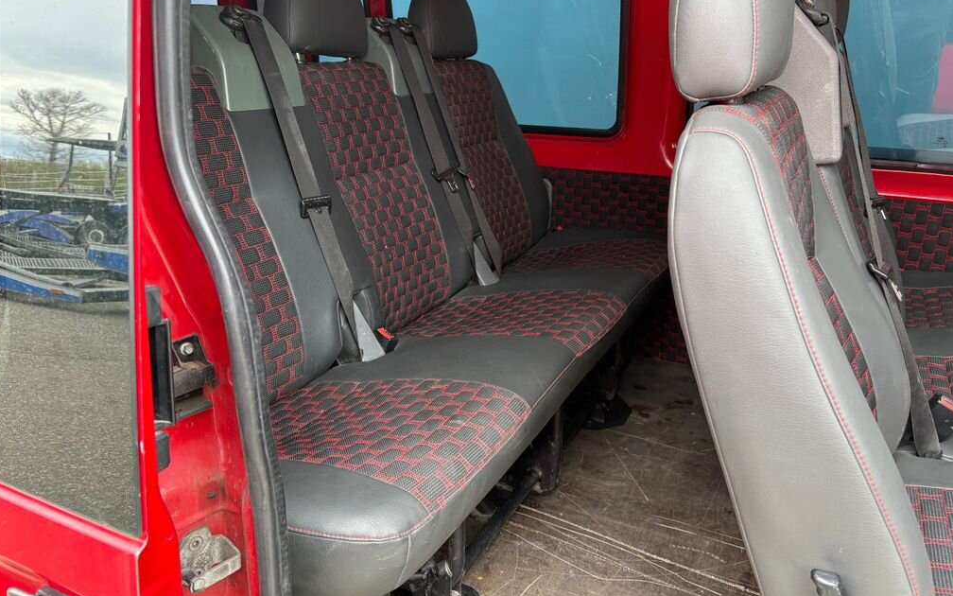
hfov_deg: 66.5
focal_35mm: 28
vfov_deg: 44.5
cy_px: 272
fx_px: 727
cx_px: 477
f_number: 1.6
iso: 100
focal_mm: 5.96
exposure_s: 1/121
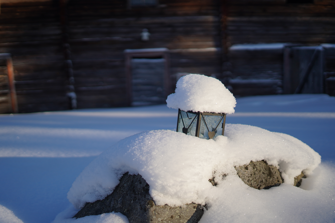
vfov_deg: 27.0
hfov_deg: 39.6
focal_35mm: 50
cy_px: 112
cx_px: 168
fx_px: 465
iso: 200
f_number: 1.8
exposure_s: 1/8000
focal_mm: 50
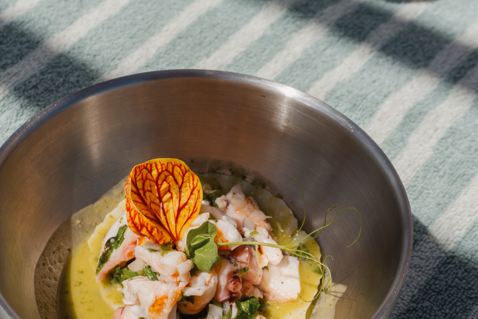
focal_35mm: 71
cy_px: 234
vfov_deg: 19.1
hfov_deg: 28.4
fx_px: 940
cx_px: 169
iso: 100
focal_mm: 31
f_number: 9
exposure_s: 1/320
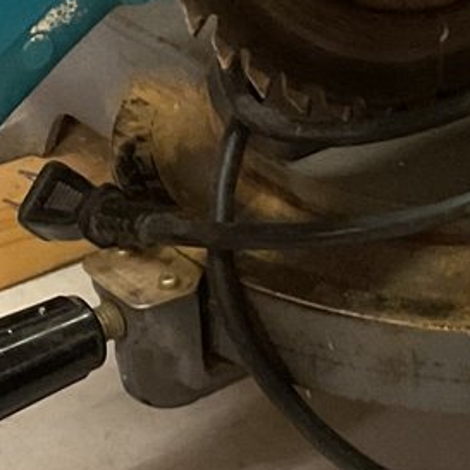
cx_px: 636
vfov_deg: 12.2
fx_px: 2181
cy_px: 54
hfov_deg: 11.9
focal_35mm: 142
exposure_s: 1/40
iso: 320
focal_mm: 3
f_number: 1.8
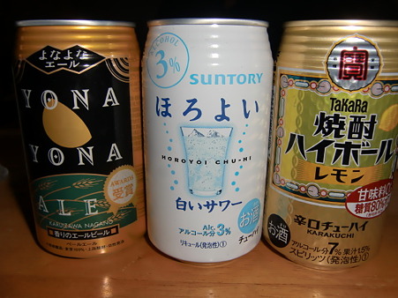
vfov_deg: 48.2
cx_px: 199
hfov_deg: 61.7
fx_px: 333
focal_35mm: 29
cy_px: 149
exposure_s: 1/15
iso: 64
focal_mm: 5.2
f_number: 7.9
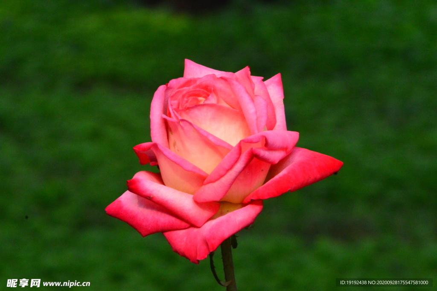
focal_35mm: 450
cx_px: 218
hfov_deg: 4.6
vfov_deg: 3.1
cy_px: 146
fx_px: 5458
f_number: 32
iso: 4500
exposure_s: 1/250
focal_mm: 300
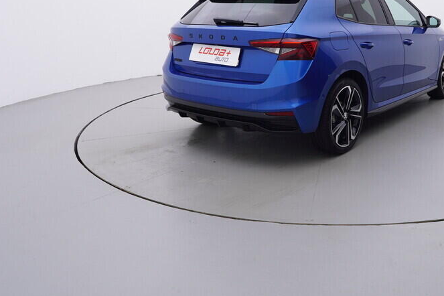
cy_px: 72
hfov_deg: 53.0
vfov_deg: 37.1
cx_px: 317
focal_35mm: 35
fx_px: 429
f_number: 5
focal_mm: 15
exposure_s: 1/80
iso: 200
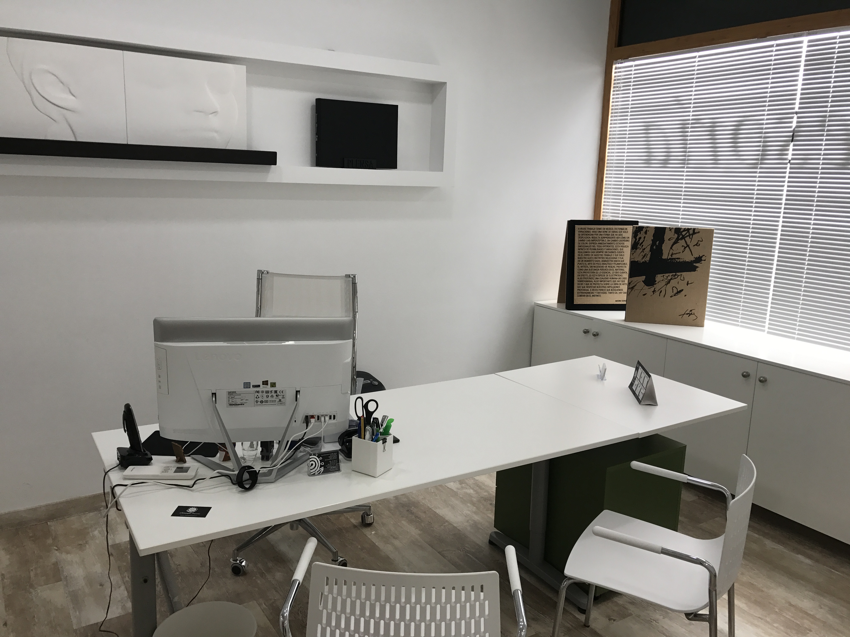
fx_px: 688
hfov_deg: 63.4
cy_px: 318
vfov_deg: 49.7
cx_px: 425
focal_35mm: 28
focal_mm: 3.99
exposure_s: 1/100
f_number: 1.8
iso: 25
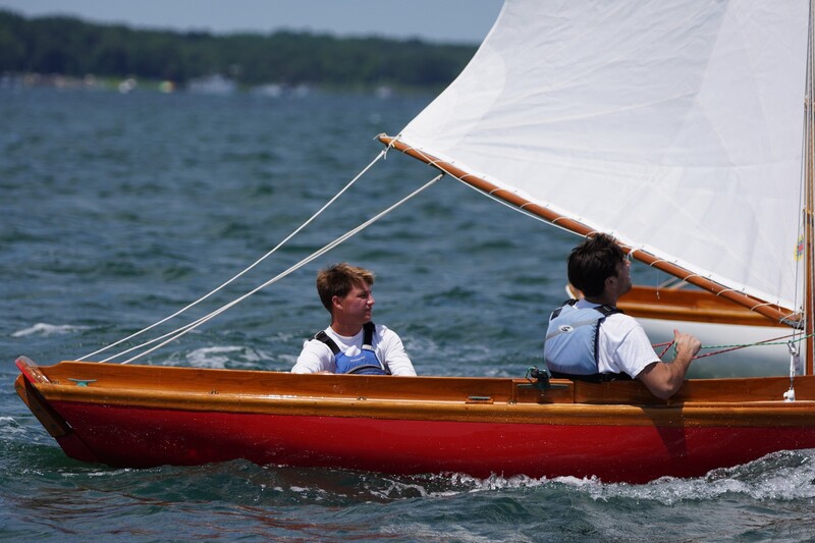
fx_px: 9064
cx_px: 408
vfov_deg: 3.4
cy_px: 272
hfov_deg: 5.1
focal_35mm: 400
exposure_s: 1/1600
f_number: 5.6
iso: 160
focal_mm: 267
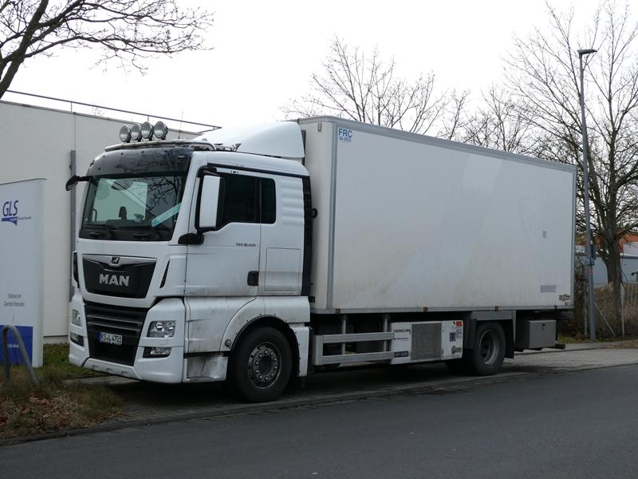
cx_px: 319
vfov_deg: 30.9
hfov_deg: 40.4
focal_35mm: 47
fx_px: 866
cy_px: 240
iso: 80
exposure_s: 1/250
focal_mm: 8.4
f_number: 4
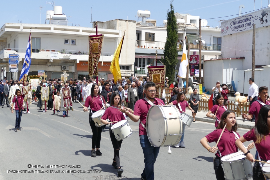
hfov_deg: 38.2
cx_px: 135
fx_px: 390
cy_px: 90
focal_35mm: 52
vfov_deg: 26.0
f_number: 3.5
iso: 125
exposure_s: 1/2000
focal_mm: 19.11
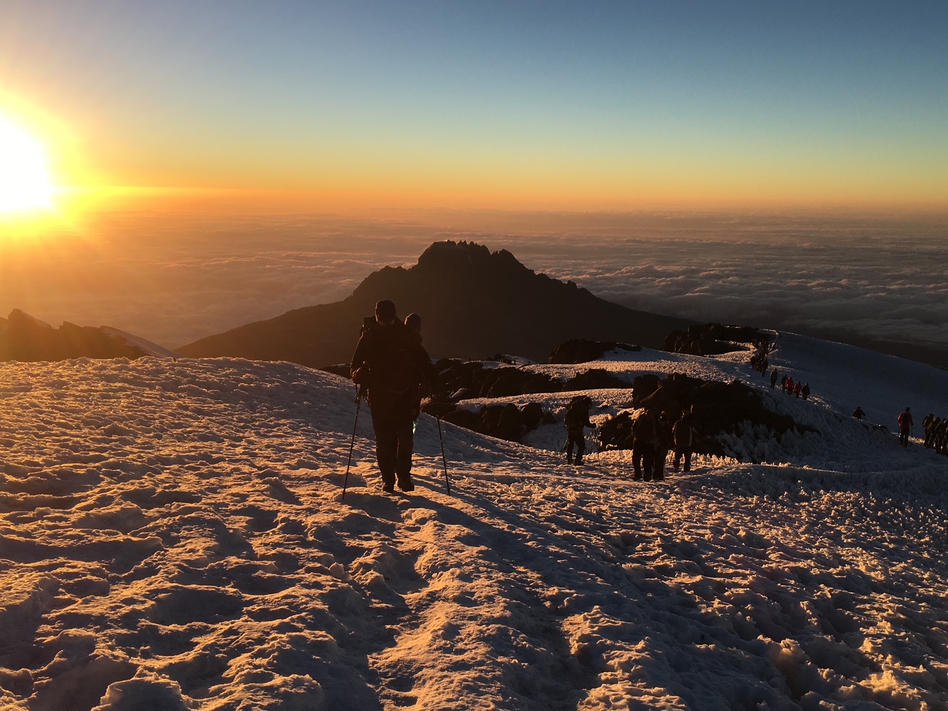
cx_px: 470
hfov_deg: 50.1
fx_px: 1013
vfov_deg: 38.6
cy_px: 395
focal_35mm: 37
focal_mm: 4.15
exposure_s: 1/874
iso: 25
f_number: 2.2
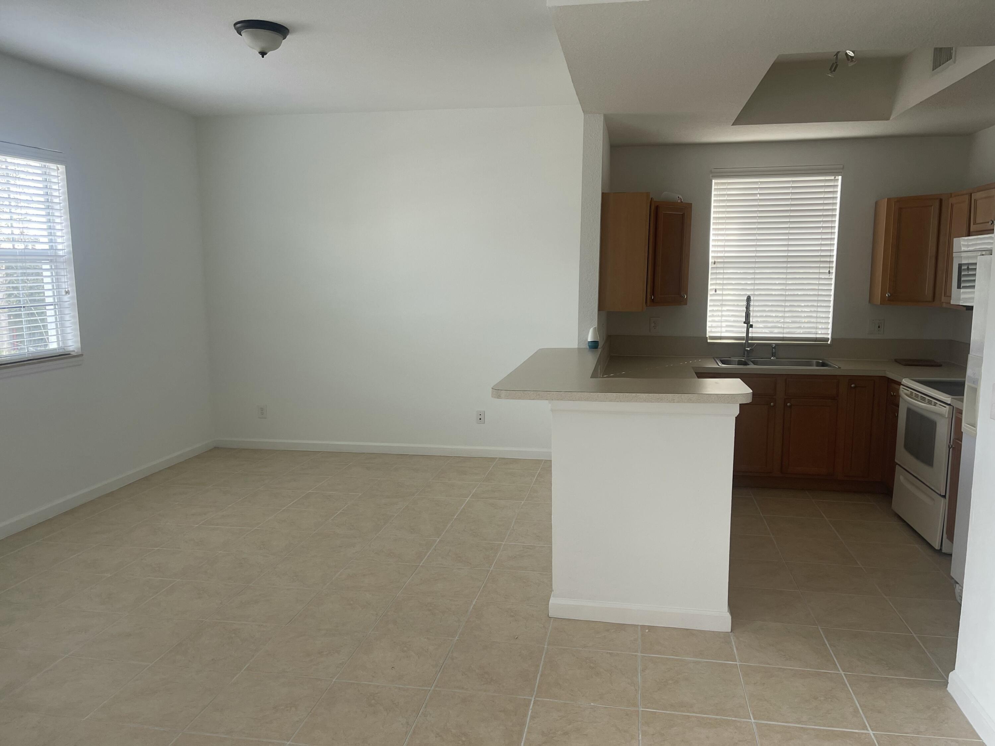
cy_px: 373
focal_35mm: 25
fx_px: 719
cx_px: 498
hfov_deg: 69.4
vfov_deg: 54.9
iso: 100
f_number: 1.6
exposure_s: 1/121
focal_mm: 5.1
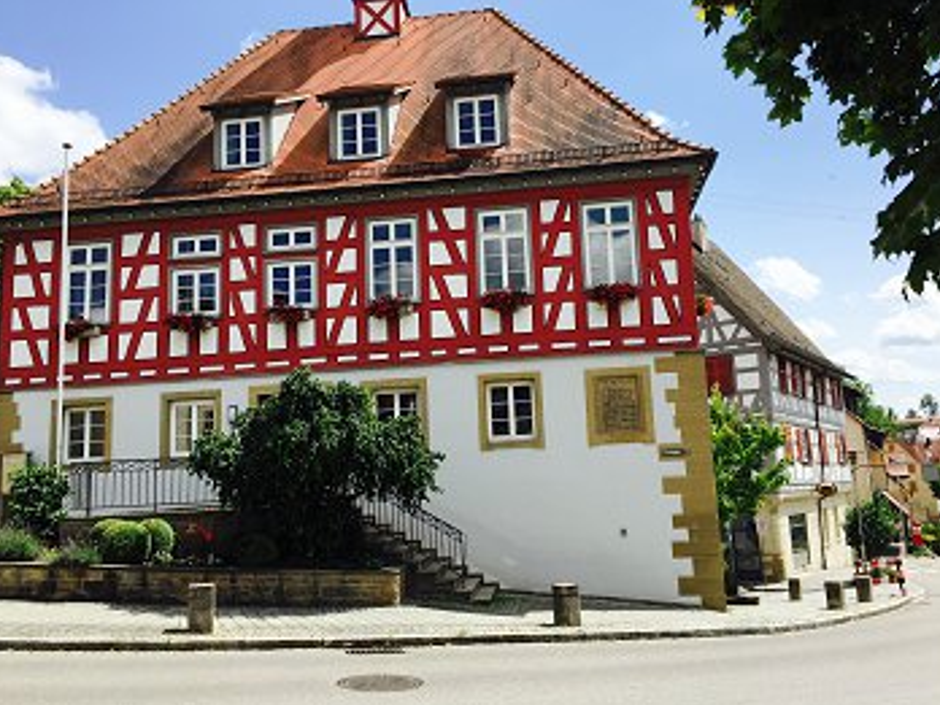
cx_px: 467
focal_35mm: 30
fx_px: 815
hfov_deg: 60.0
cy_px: 354
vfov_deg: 46.8
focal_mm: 4.15
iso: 32
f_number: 2.2
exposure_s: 1/1721
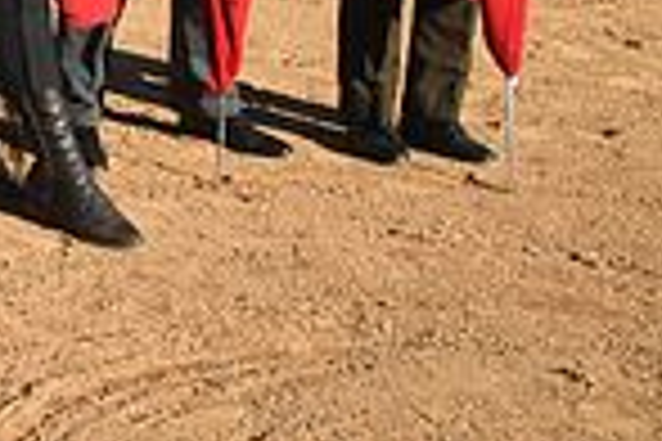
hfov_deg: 11.1
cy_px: -236
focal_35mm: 150
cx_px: -1022
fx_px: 2758
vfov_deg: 8.9
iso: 160
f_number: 11
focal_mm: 26
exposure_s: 1/125
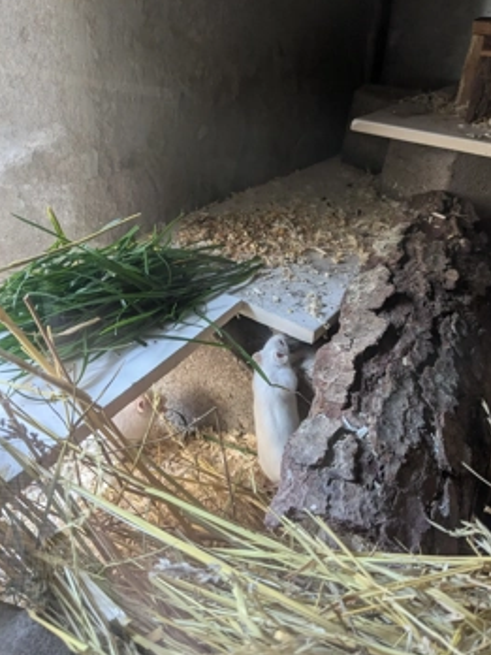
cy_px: 335
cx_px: 250
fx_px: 586
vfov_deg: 58.3
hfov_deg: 45.4
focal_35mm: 31
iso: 323
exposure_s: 1/99.9
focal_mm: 4.38
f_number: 1.73
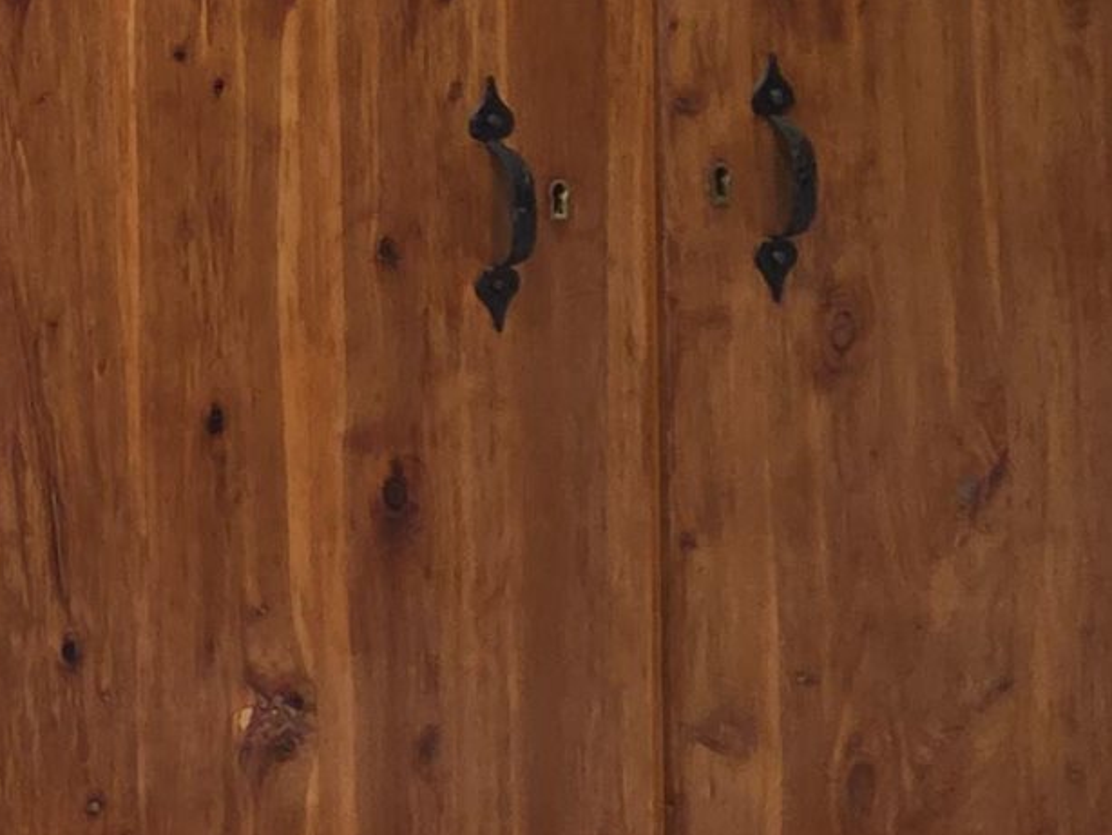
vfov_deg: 12.0
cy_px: -598
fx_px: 3696
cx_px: -1217
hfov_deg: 14.0
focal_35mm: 115
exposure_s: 1/60
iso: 200
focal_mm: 6.3
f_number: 1.7
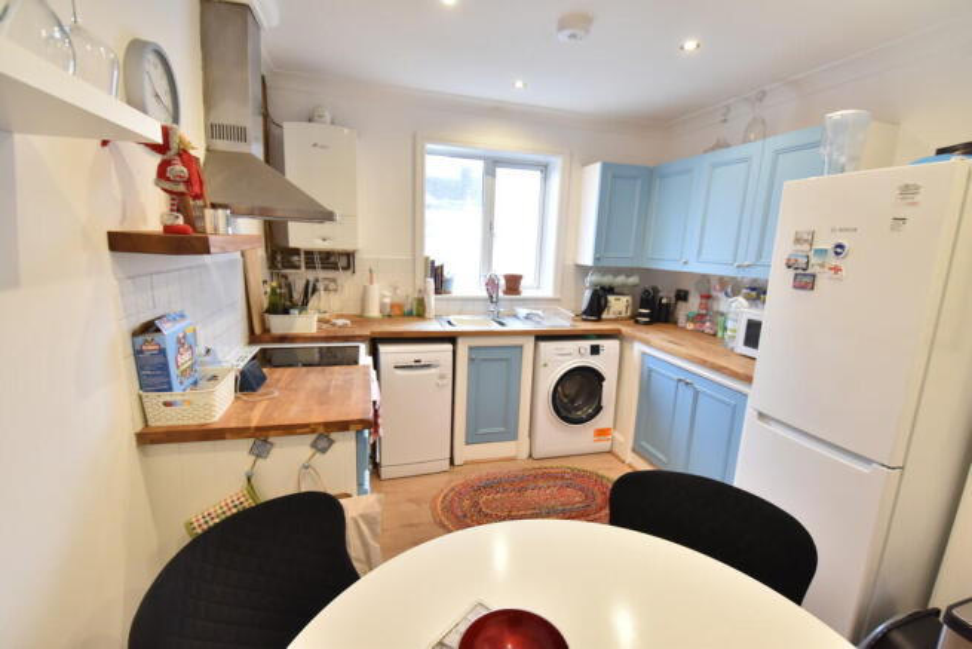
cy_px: 324
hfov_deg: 95.0
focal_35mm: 16
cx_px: 486
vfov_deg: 72.1
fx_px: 446
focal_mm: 11
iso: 500
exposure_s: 1/20
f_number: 3.5
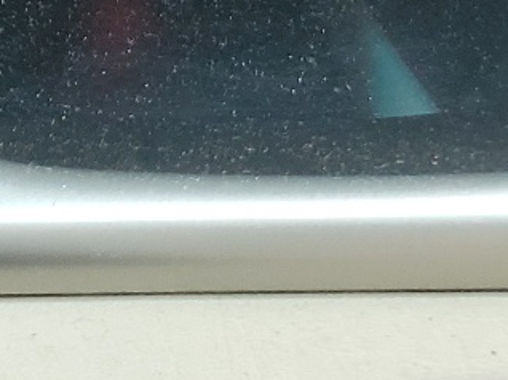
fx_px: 1921
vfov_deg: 10.7
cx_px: -540
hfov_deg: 12.9
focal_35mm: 131
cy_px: -287
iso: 74
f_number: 1.5
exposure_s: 1/120
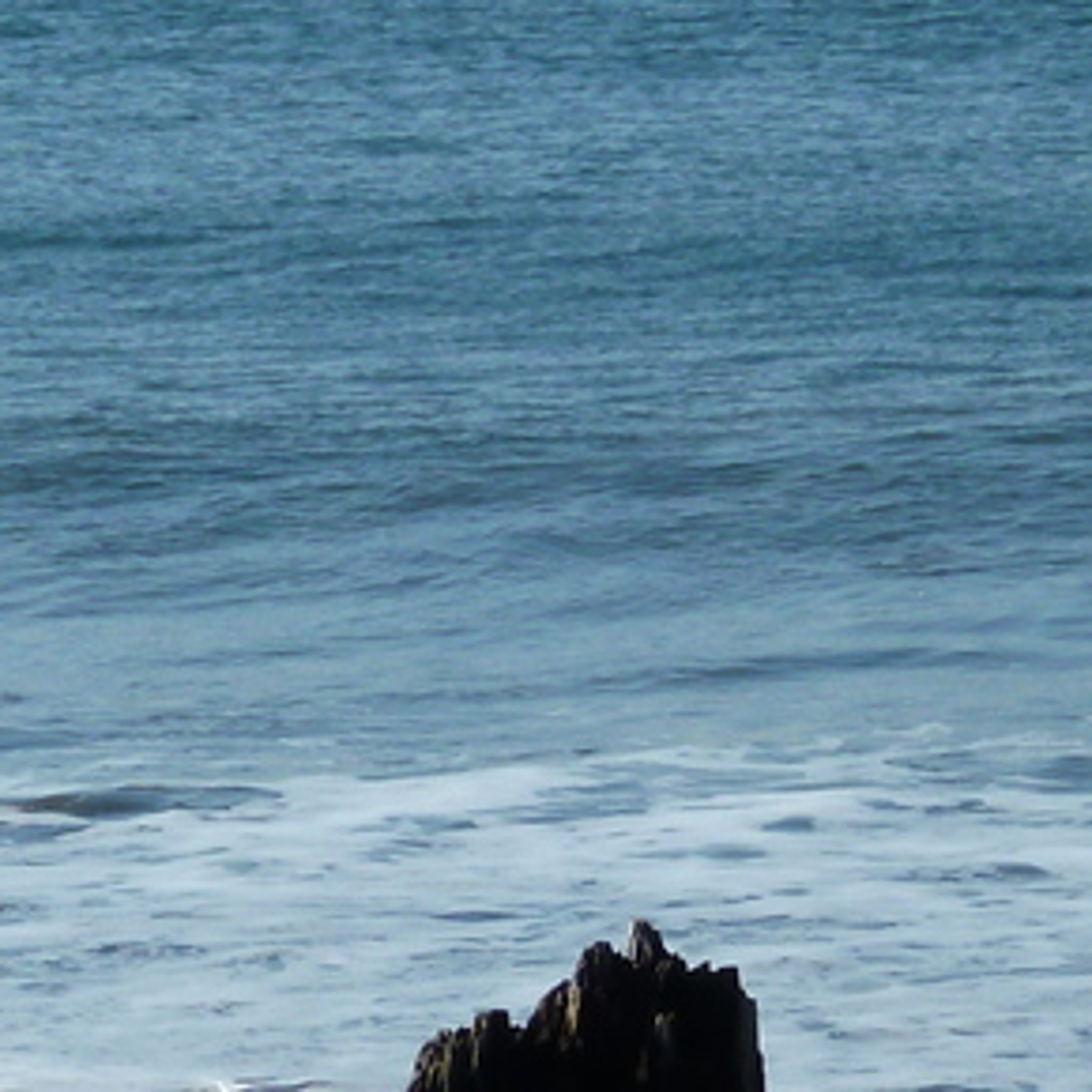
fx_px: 10600
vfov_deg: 5.9
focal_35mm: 297
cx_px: 546
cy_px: 1032
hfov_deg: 5.9
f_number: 4.9
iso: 80
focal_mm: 13.6
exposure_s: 1/500
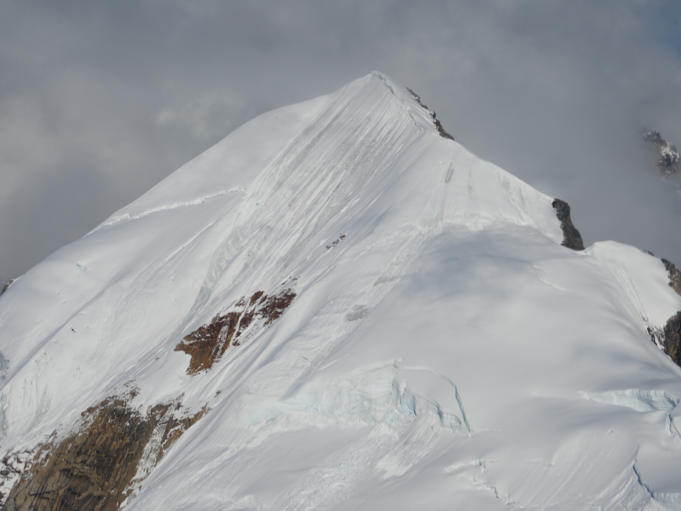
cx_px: 300
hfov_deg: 12.1
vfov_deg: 9.1
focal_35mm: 163
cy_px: 255
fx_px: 3207
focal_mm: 100
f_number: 5.6
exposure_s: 1/2500
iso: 100
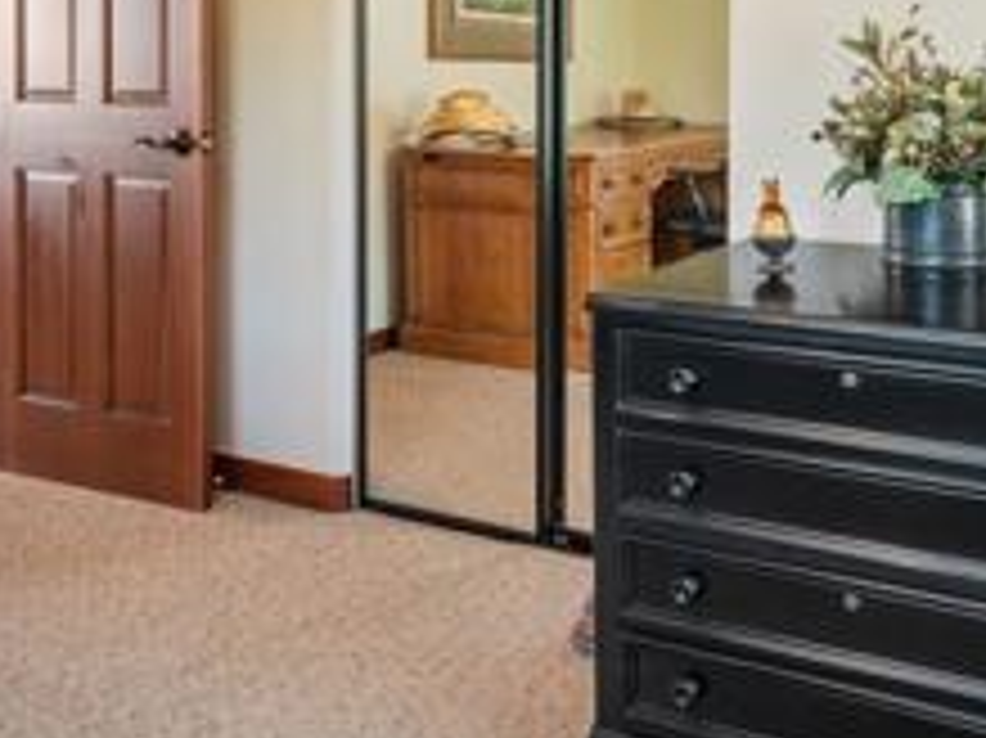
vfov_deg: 30.6
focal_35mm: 45
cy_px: 65
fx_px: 1281
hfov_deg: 41.4
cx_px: 675
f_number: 8
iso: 400
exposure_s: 1/5
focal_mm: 16
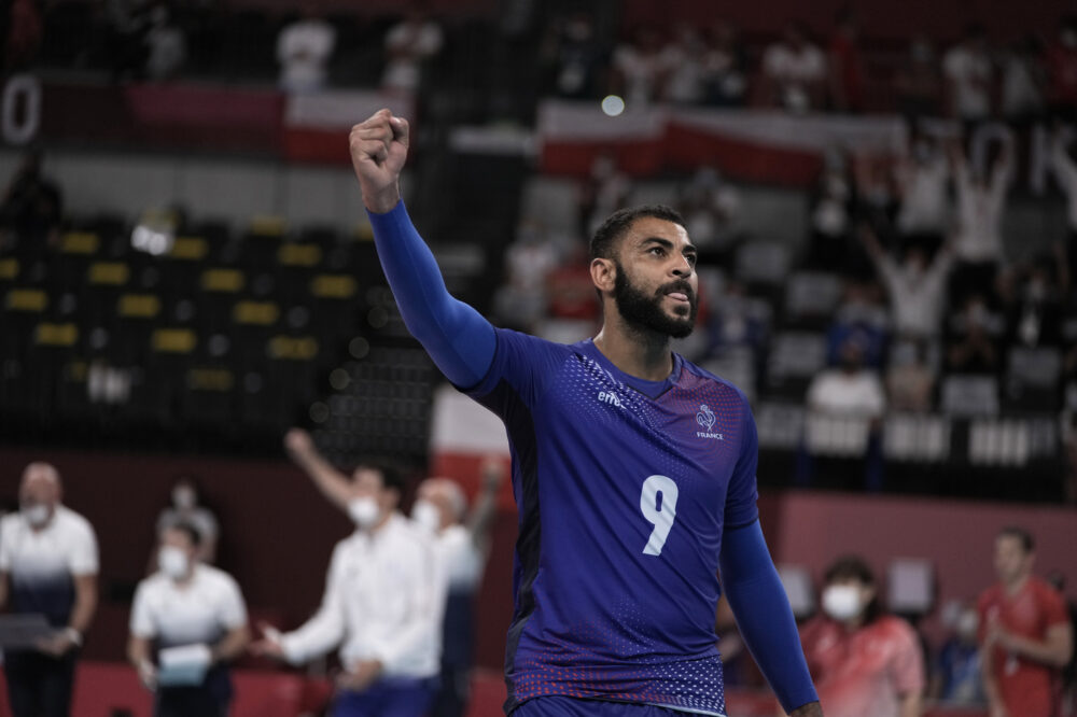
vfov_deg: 10.2
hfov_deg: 15.2
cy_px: 358
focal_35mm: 135
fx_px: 4037
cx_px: 538
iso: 2000
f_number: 2.8
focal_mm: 135
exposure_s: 1/2500
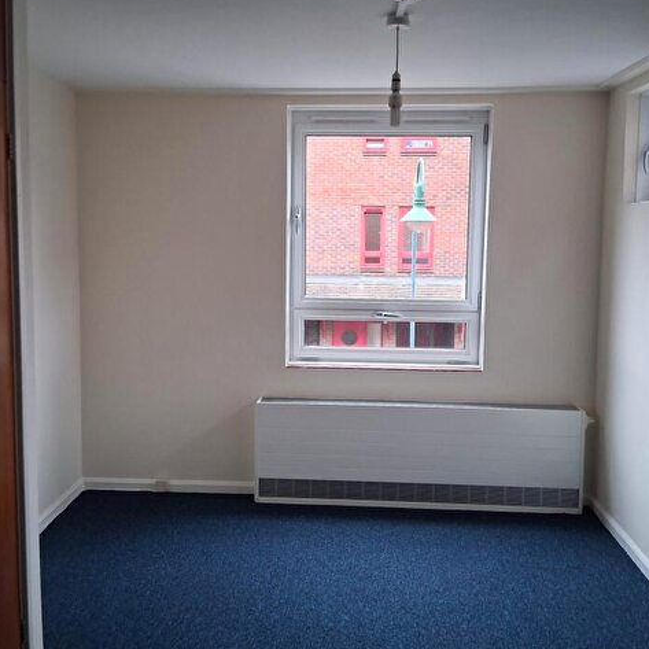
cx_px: 321
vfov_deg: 48.4
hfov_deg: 48.4
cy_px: 296
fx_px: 721
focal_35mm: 34
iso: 320
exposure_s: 1/60
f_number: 1.8
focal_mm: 3.98
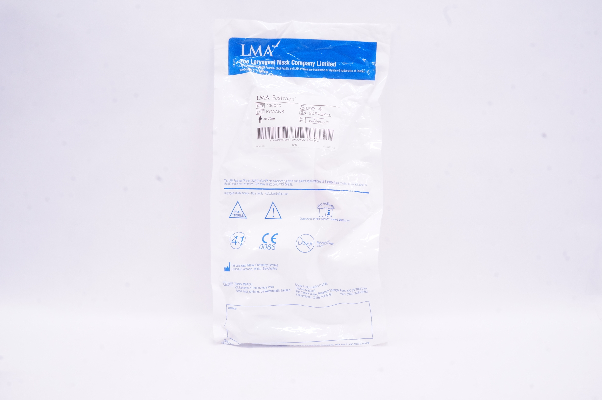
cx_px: 301
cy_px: 200
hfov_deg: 67.4
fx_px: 451
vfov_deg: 47.8
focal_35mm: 27
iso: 1600
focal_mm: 18
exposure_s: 1/25
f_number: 18
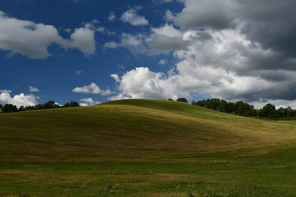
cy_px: 98
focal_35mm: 36
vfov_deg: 36.9
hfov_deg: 53.1
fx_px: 296
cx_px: 148
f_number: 7.1
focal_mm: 24
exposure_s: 1/500
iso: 100
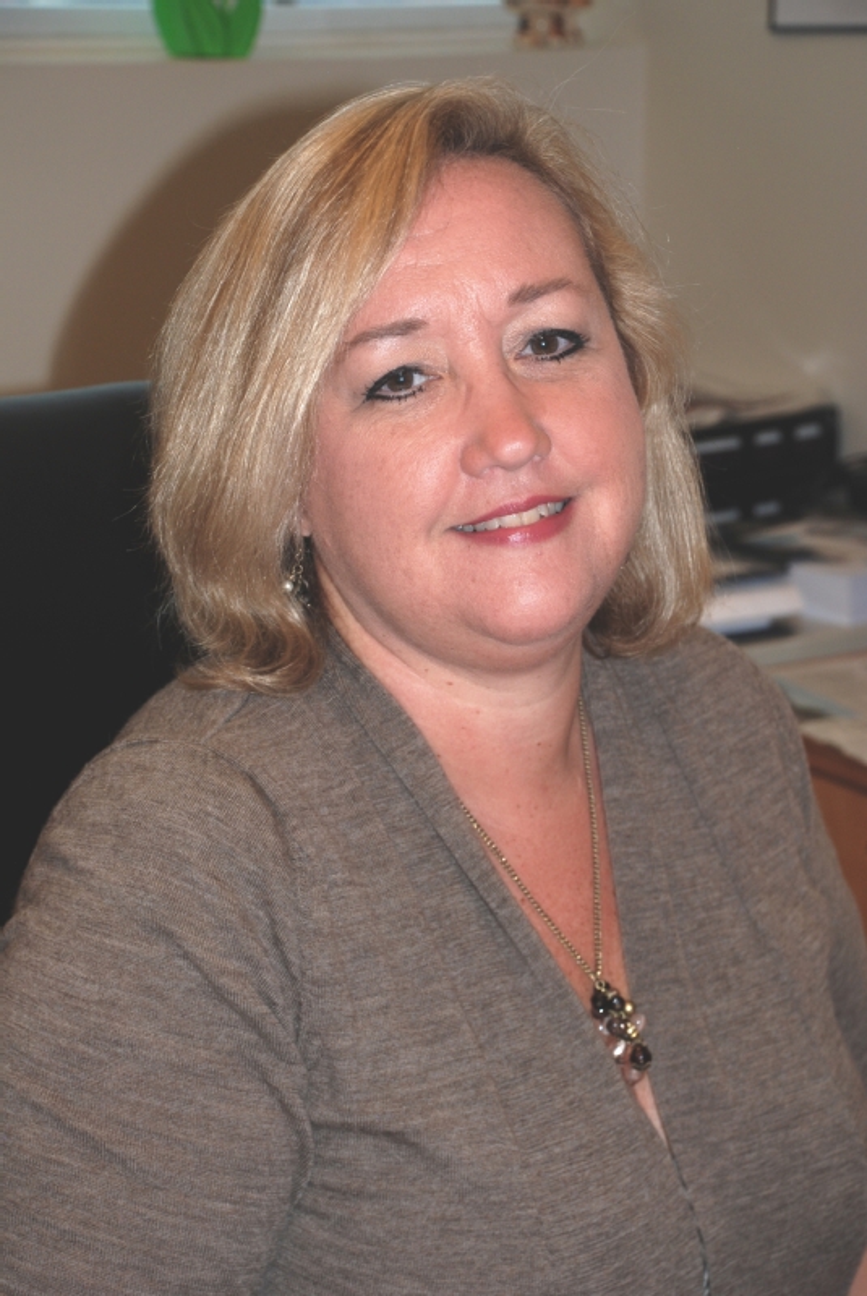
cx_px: 434
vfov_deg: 26.0
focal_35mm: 78
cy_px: 648
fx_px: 2811
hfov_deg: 17.5
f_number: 5
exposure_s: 1/60
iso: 200
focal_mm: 52
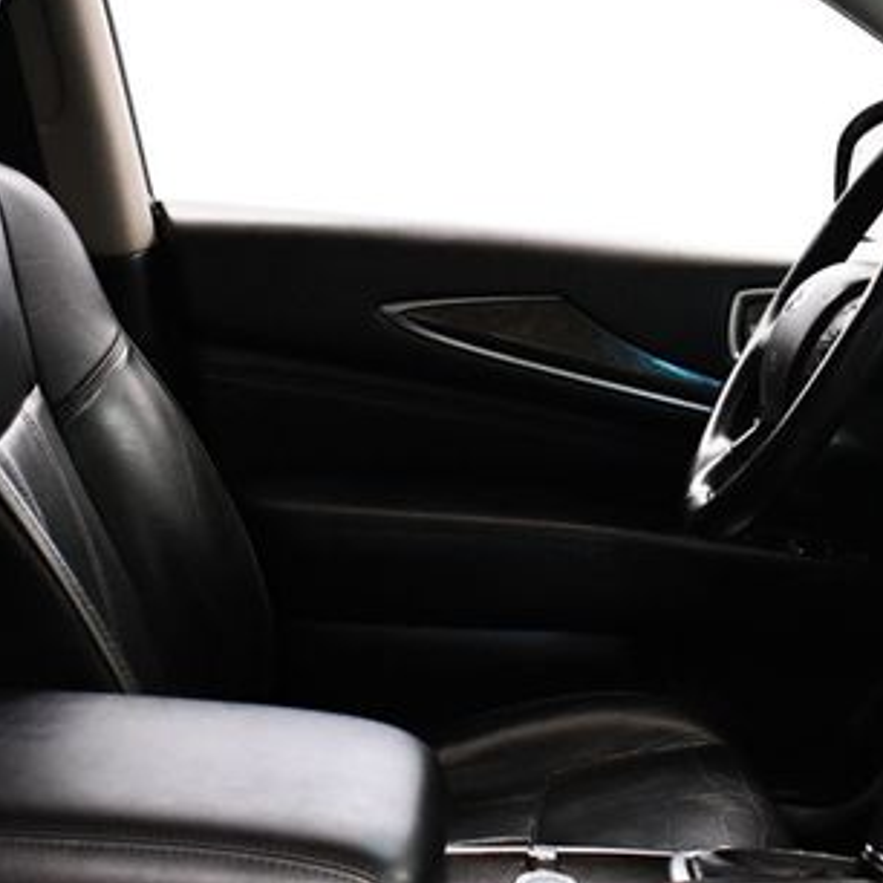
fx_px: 1847
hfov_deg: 26.7
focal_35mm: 64
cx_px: 592
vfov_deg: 26.9
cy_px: 442
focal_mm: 18
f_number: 3.5
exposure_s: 1/125
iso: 2500
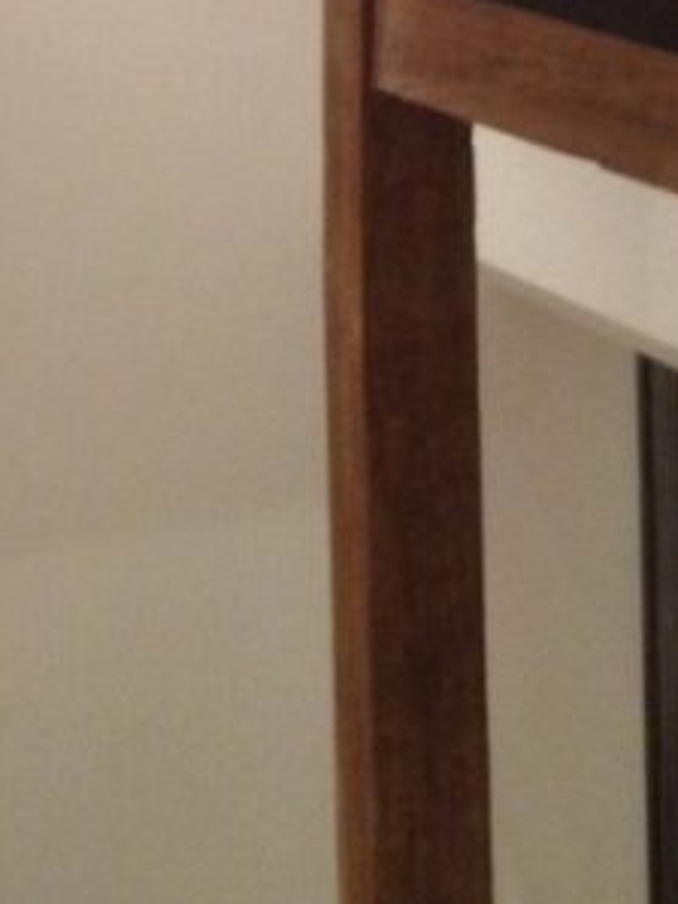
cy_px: -605
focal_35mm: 120
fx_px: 3136
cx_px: 378
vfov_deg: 14.8
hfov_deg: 12.3
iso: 250
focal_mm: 4.28
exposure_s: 1/20
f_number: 2.4
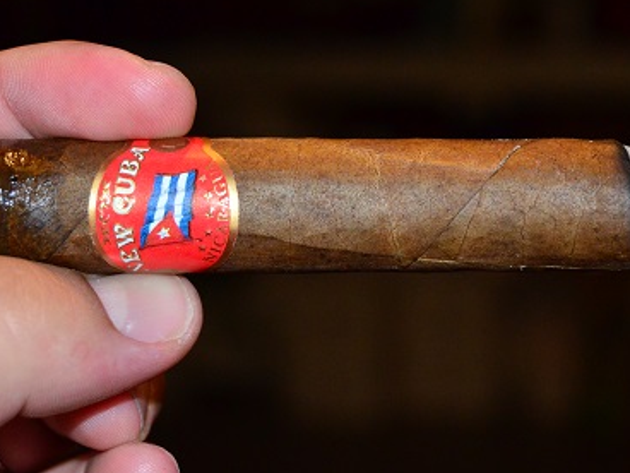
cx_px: 376
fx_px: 2252
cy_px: 197
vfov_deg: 12.0
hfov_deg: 15.9
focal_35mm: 124
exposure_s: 1/60
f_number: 7.1
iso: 2500
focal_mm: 55
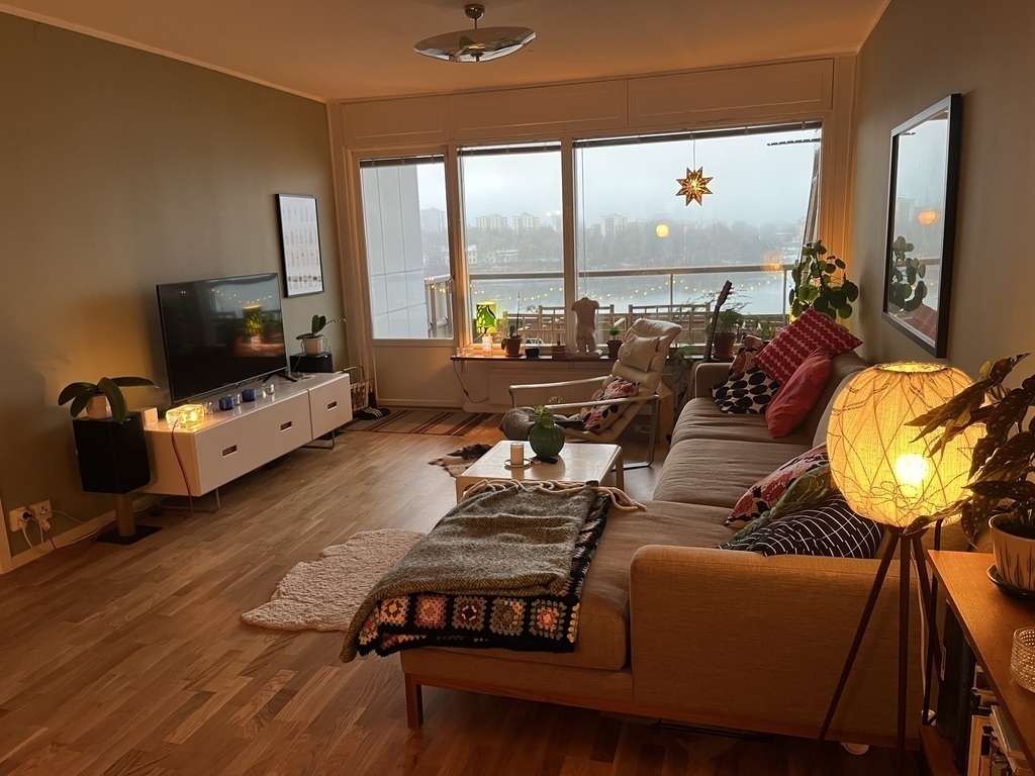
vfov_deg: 53.1
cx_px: 518
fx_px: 777
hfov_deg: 67.3
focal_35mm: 26
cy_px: 388
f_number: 1.6
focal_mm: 5.1
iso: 125
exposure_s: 1/50
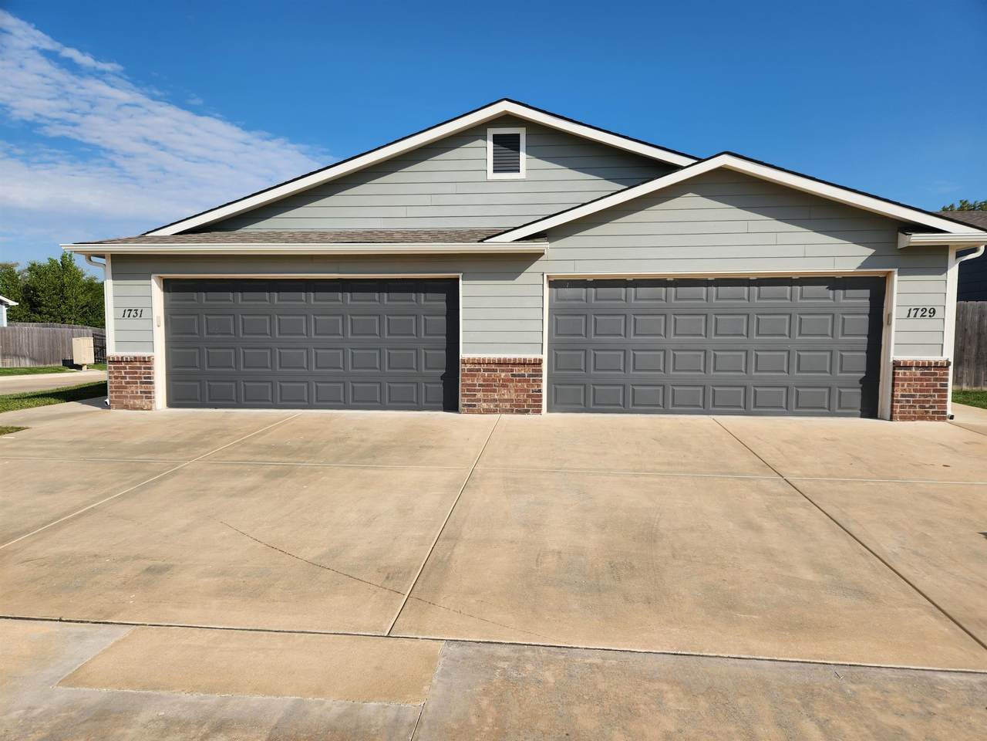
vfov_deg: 58.9
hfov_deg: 73.9
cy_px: 370
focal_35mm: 23
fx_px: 656
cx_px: 494
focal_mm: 5.4
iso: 20
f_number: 1.8
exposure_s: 1/2265
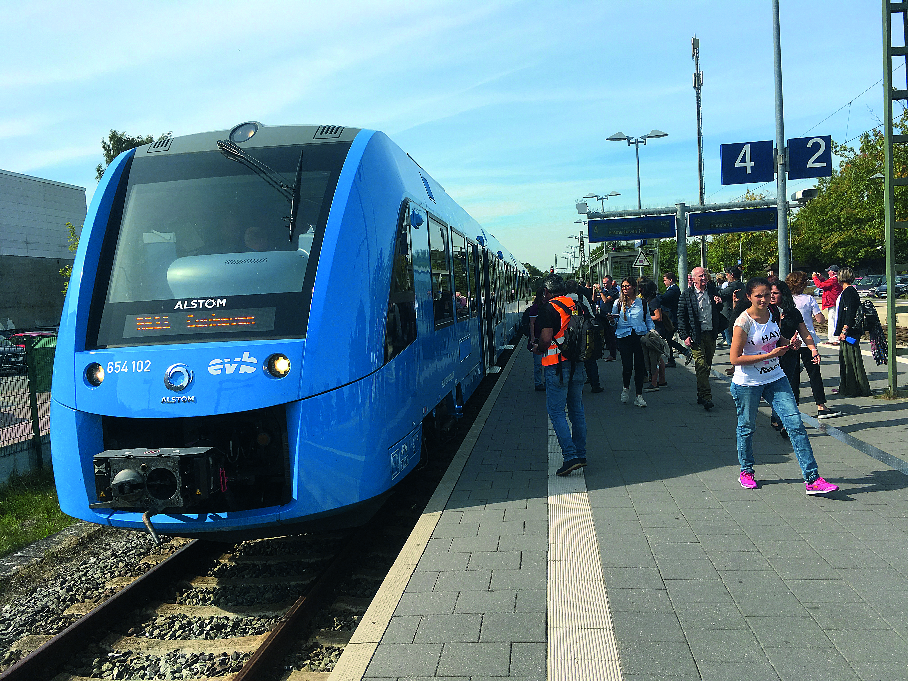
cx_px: 454
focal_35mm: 29
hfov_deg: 61.7
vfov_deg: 48.2
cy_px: 340
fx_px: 761
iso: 25
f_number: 2.2
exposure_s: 1/1789
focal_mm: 4.15
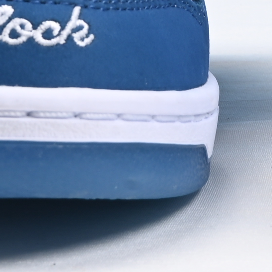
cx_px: 272
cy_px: -459
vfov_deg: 5.9
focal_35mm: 281
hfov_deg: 6.2
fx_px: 2498
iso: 100
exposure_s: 1/2
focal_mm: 41
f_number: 16
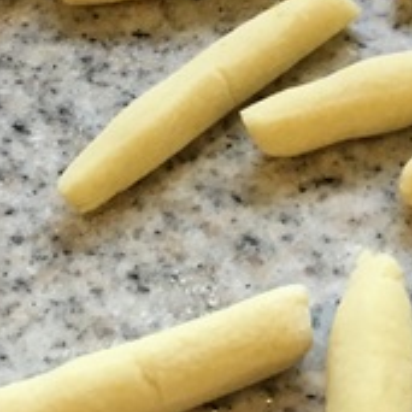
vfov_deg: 14.4
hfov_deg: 14.1
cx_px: 501
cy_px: 70
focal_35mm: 120
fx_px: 1616
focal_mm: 4.15
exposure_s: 1/33
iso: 80
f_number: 2.2
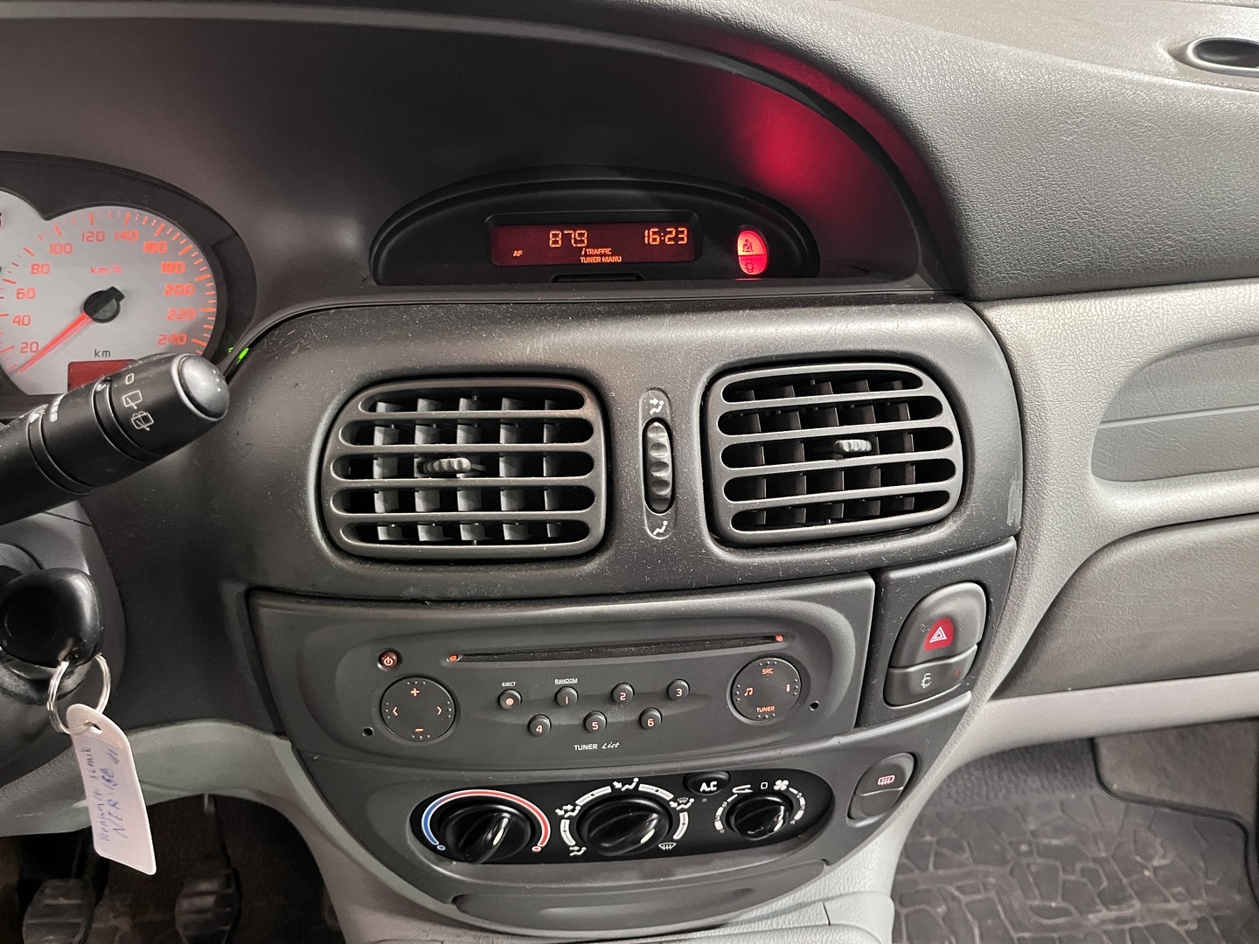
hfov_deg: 67.3
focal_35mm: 26
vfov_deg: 53.1
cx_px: 630
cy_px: 472
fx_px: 946
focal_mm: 5.1
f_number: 1.6
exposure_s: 1/36
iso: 640
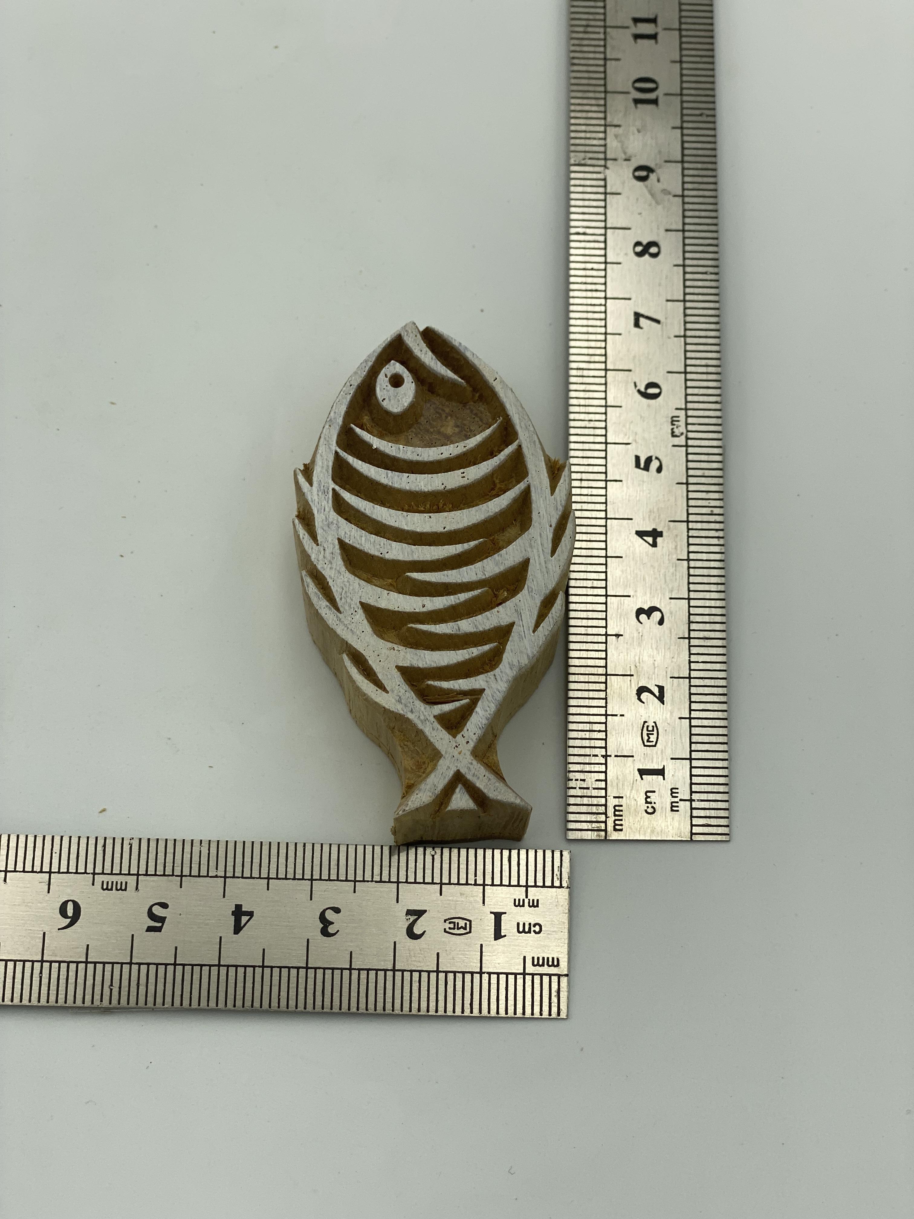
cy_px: 610
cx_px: 457
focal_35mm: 52
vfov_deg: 36.8
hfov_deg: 28.0
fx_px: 1831
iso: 20
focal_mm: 6
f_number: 2
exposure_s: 1/888
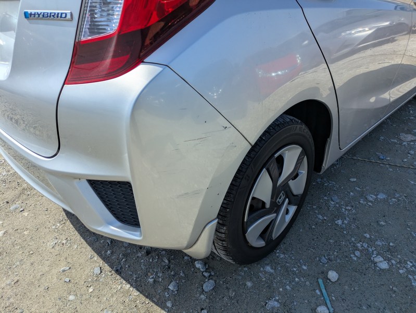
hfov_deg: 69.4
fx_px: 301
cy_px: 156
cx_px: 208
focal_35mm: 25
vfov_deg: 54.9
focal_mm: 5.43
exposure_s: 1/2632
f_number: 1.89
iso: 47
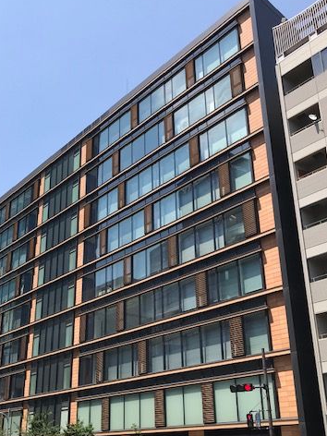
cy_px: 282
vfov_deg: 48.3
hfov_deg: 37.5
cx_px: 127
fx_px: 479
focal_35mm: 38
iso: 20
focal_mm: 3.99
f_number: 1.8
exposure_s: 1/1742
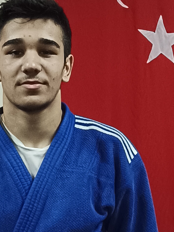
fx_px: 369
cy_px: 106
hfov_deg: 26.3
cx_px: 52
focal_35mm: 55
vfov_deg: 34.9
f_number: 2.2
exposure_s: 1/50
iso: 296
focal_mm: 1.66
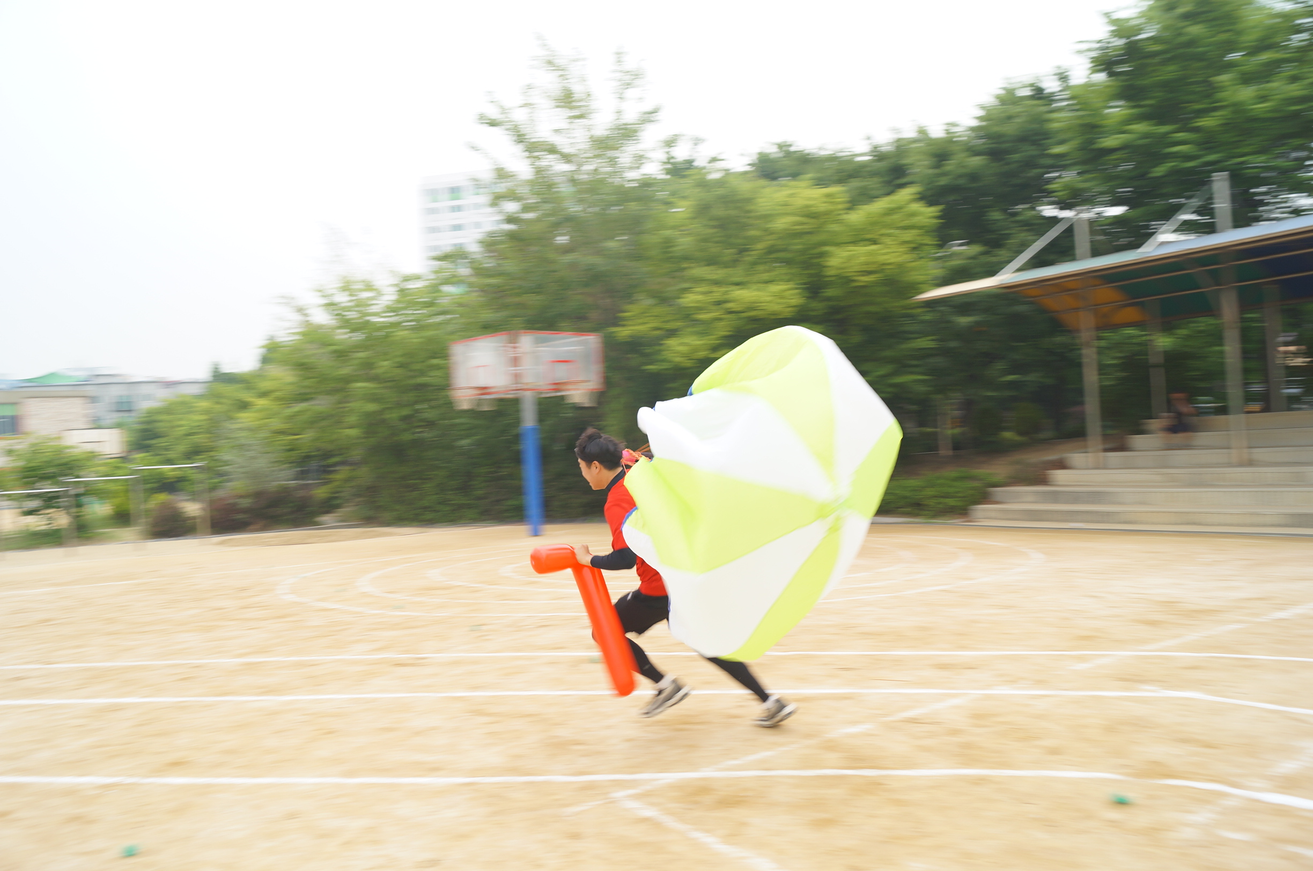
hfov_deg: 67.5
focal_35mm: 27
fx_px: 983
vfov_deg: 47.8
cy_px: 436
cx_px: 656
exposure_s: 1/100
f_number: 4.5
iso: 100
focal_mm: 18
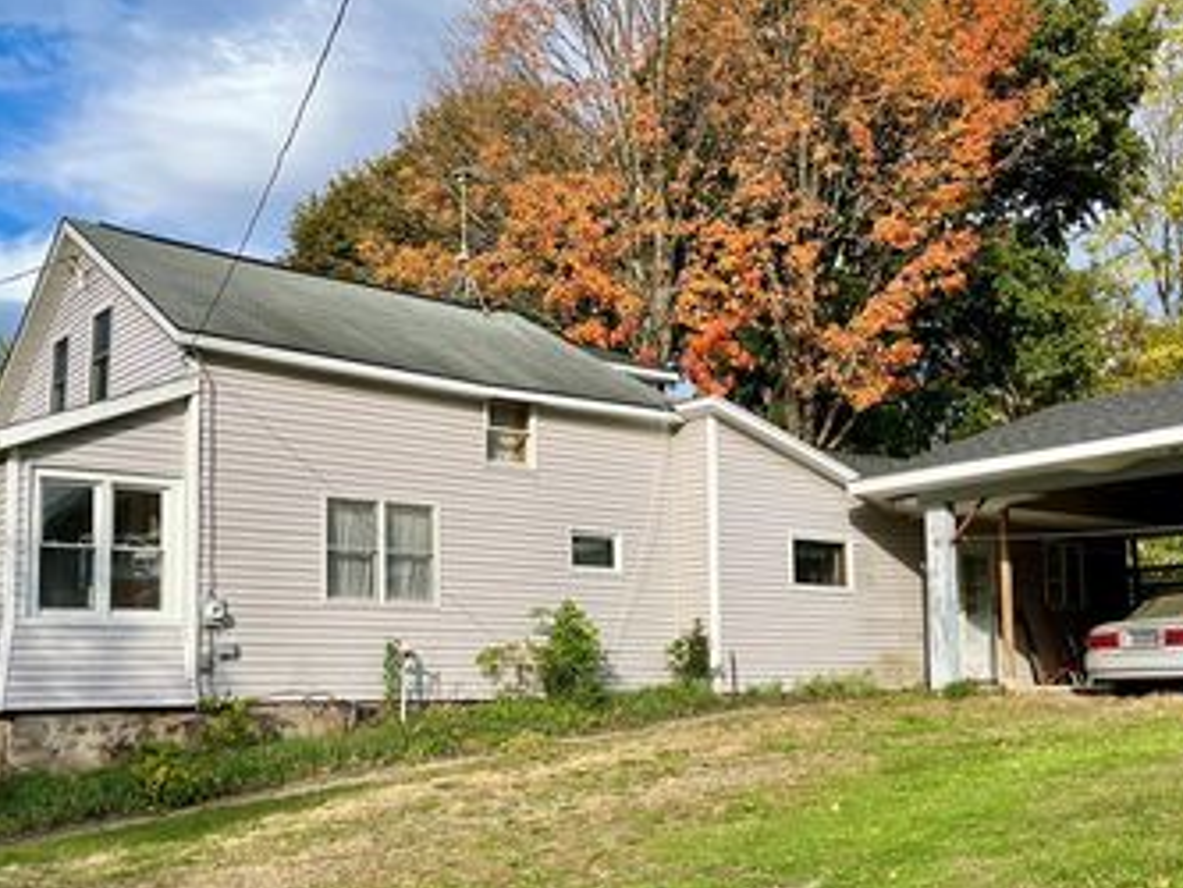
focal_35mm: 39
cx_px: 476
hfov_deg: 47.6
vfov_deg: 36.6
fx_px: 1333
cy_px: 567
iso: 50
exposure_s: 1/3215
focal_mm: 5.1
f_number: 1.6
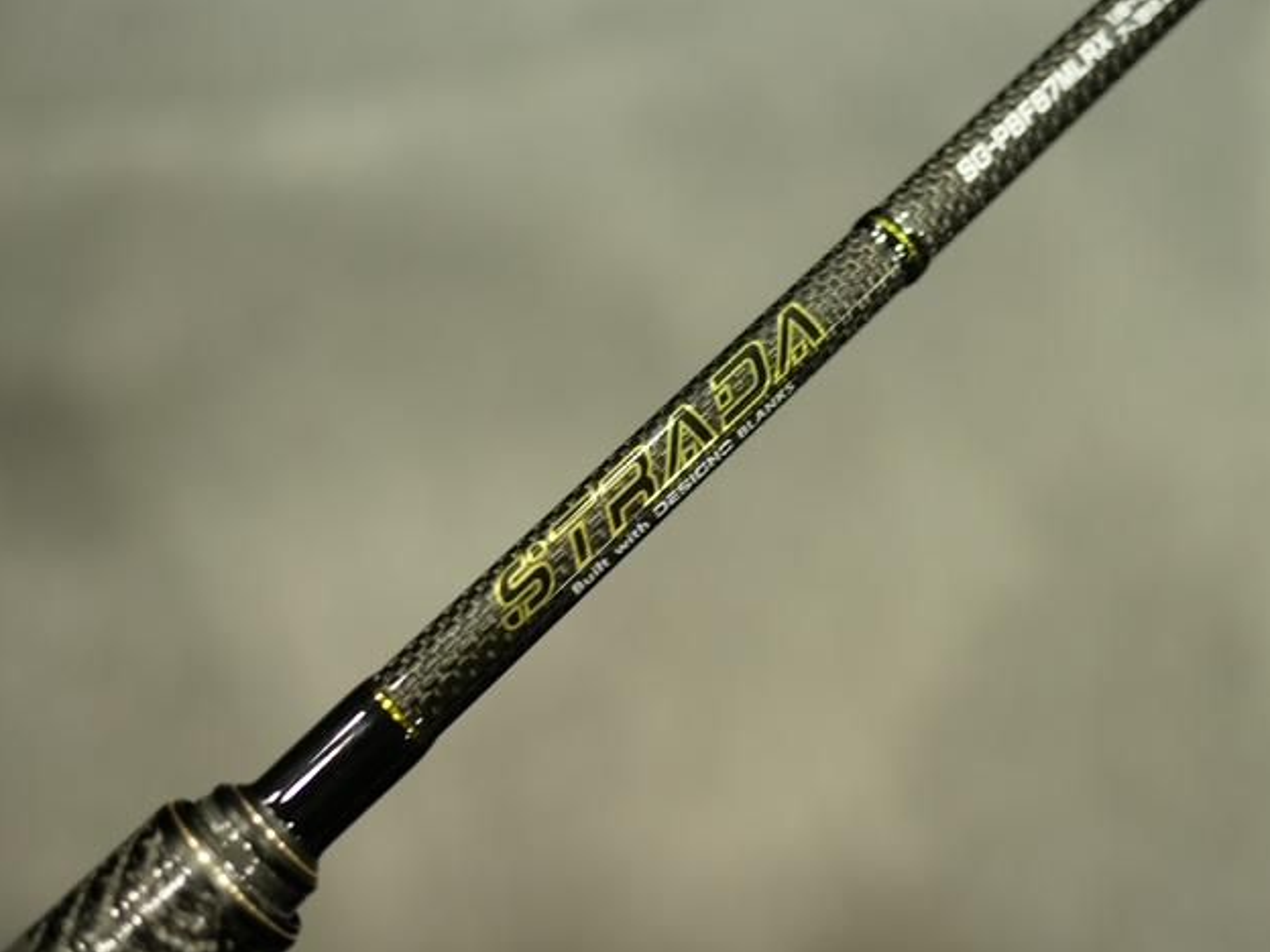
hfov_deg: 45.8
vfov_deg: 35.1
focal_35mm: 41
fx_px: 1504
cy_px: 470
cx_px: 647
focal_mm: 20
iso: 400
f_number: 1.7
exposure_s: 1/60
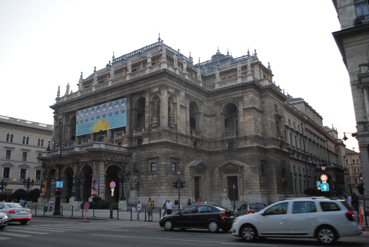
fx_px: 308
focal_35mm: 30
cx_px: 184
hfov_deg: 61.9
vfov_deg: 43.7
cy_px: 124
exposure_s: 1/125
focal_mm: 20
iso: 100
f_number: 3.8
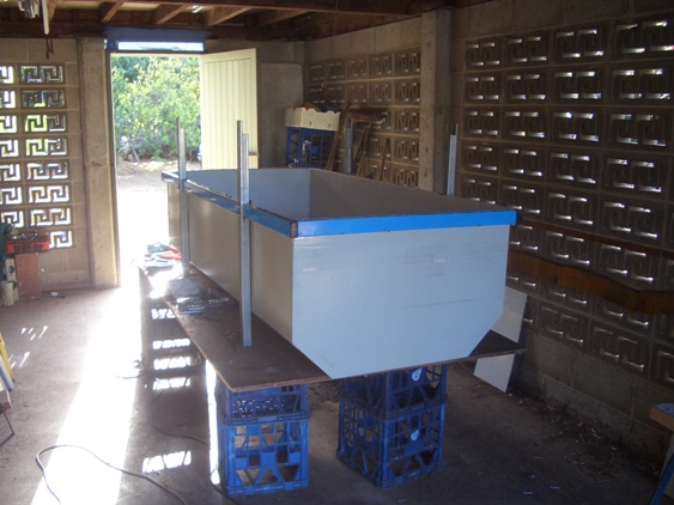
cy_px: 252
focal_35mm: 35
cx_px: 337
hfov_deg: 52.6
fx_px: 681
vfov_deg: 40.7
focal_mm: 5.8
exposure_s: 1/60
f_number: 2.6
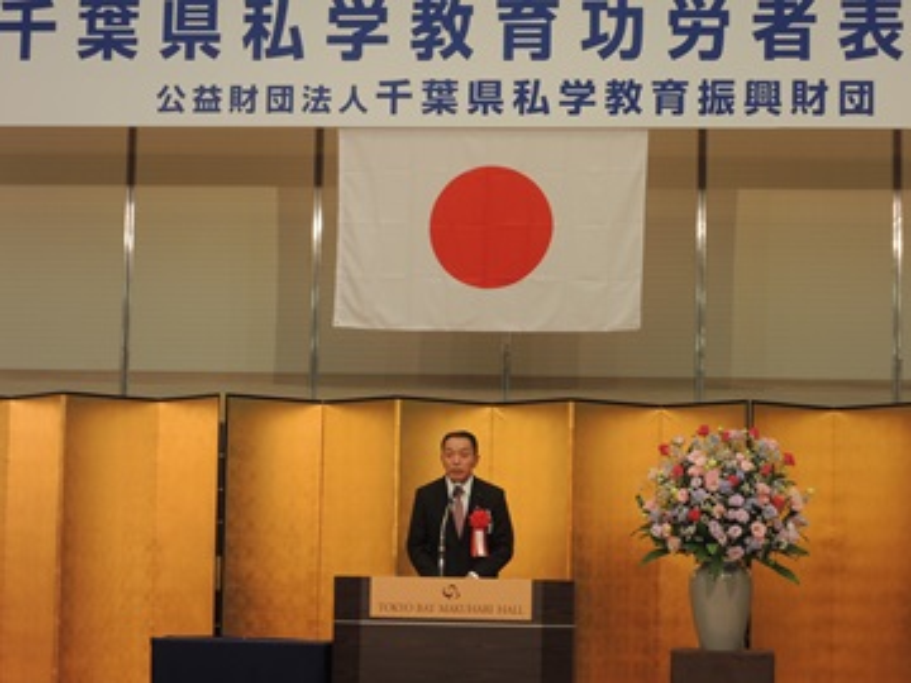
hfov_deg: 19.6
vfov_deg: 14.8
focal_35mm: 100
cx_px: 456
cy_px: 342
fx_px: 2632
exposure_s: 1/60
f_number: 4.9
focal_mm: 17.9
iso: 250
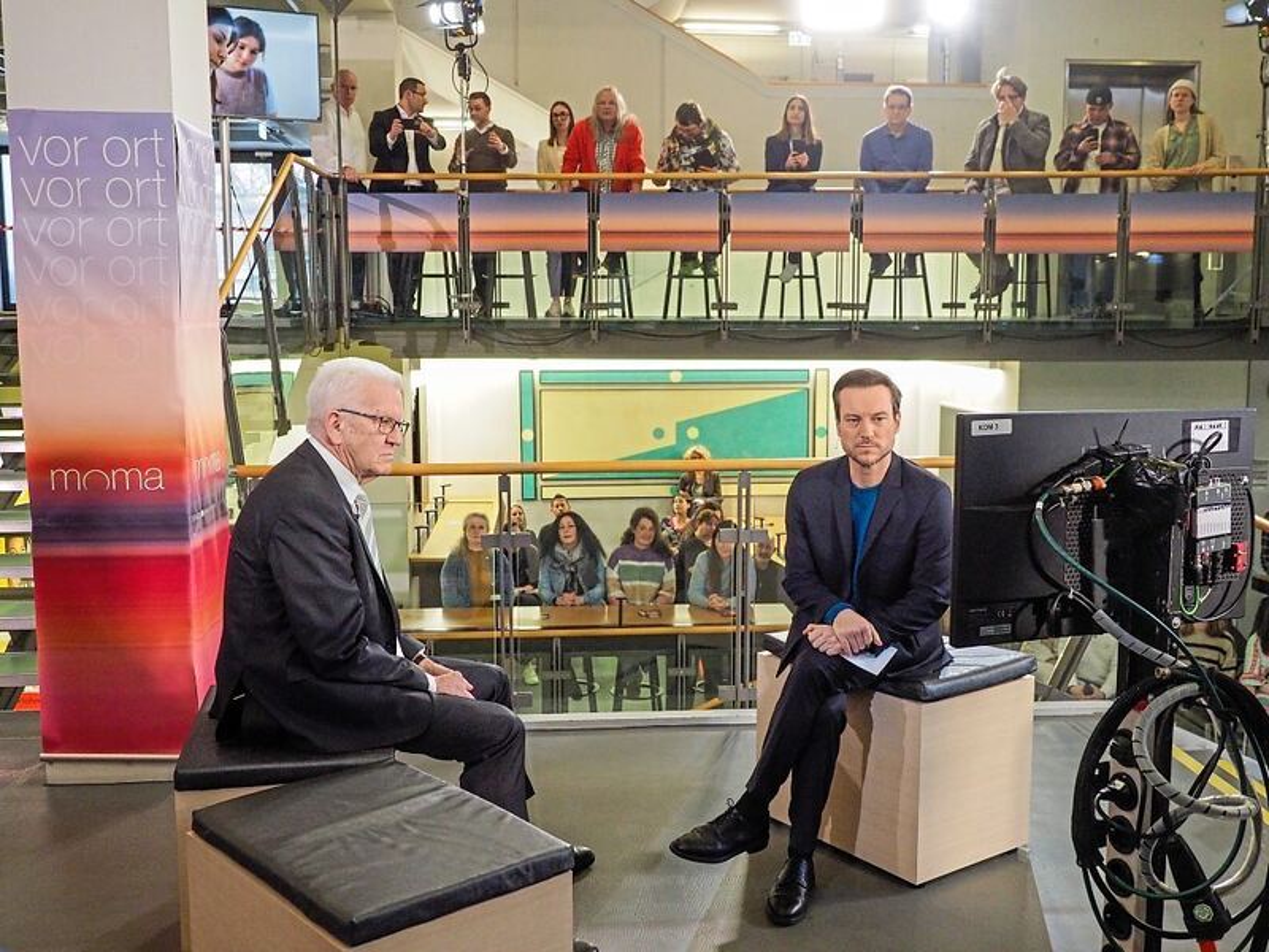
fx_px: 1320
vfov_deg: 39.7
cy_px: 476
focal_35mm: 36
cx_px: 634
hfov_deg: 51.4
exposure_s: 1/125
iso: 1600
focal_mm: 18
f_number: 4
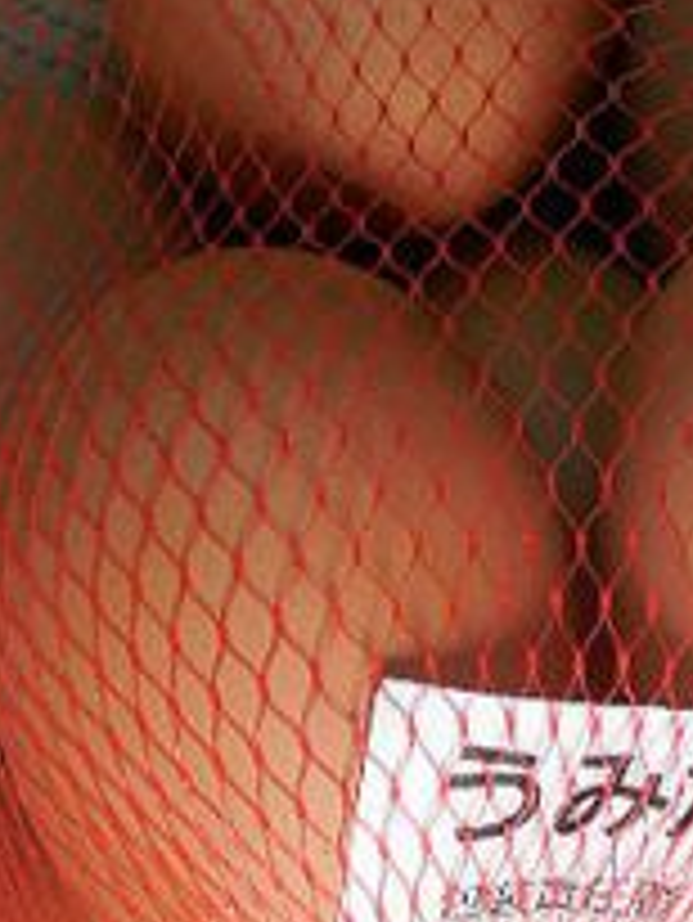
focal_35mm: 135
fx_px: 3600
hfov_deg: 11.0
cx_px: 522
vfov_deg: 14.6
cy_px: 531
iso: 160
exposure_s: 1/30
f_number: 4.2
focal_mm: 9.8
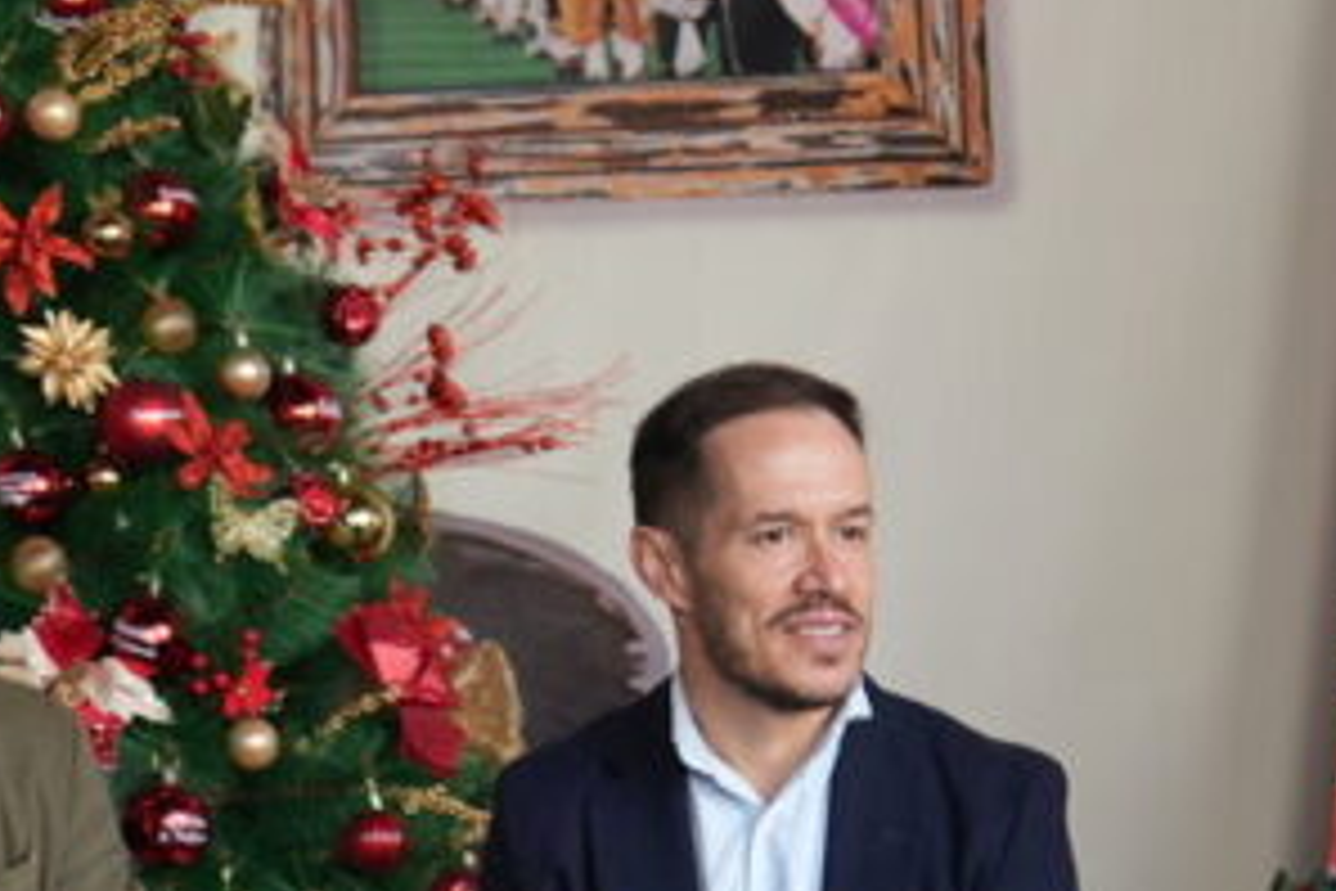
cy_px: 1202
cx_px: 1224
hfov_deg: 11.6
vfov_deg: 7.7
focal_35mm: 176
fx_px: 6531
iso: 320
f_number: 2.8
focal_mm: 51
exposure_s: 1/125
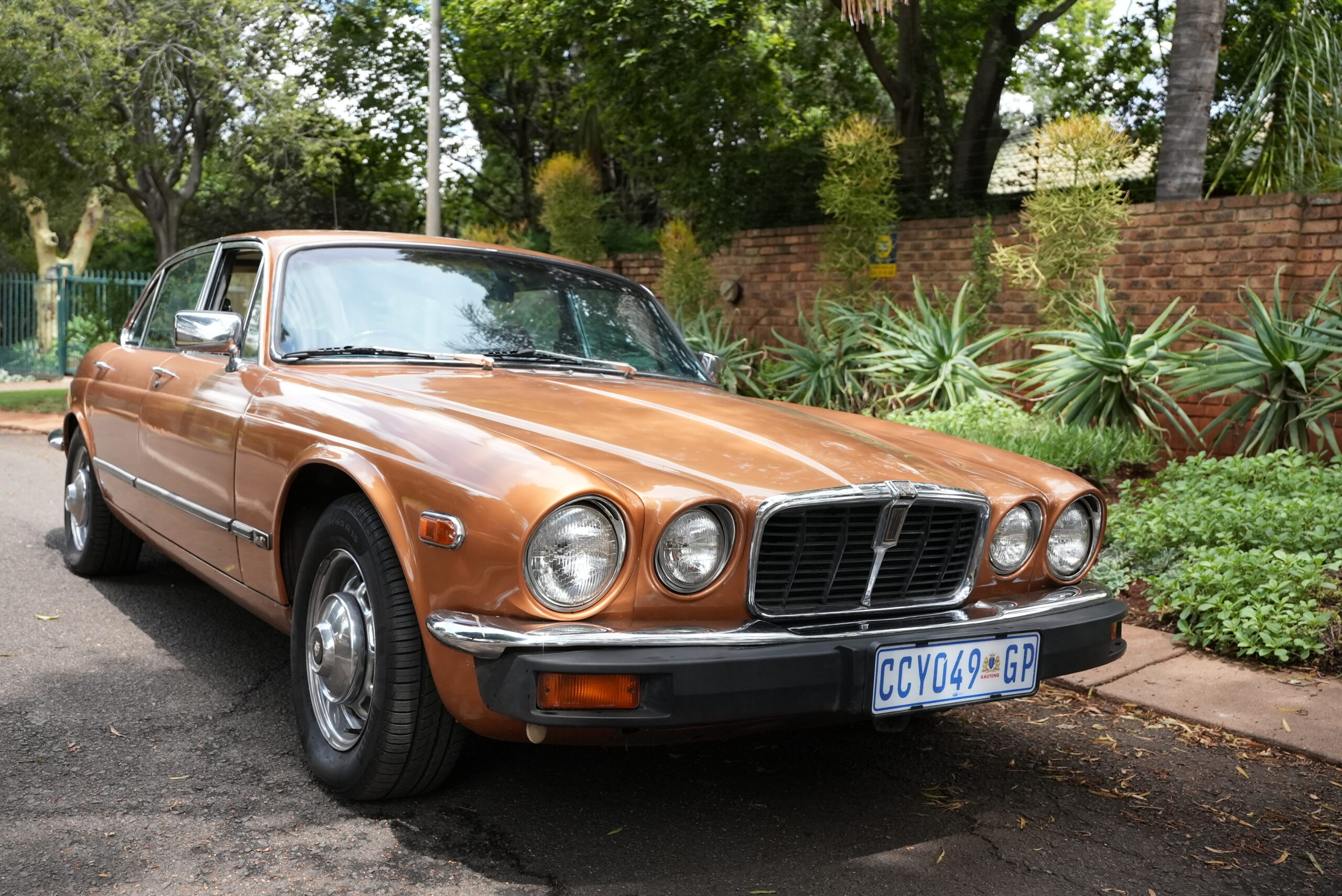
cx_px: 671
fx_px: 1242
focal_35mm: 33
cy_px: 448
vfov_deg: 39.7
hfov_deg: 56.8
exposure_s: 1/8000
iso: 4000
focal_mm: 33.3
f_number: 4
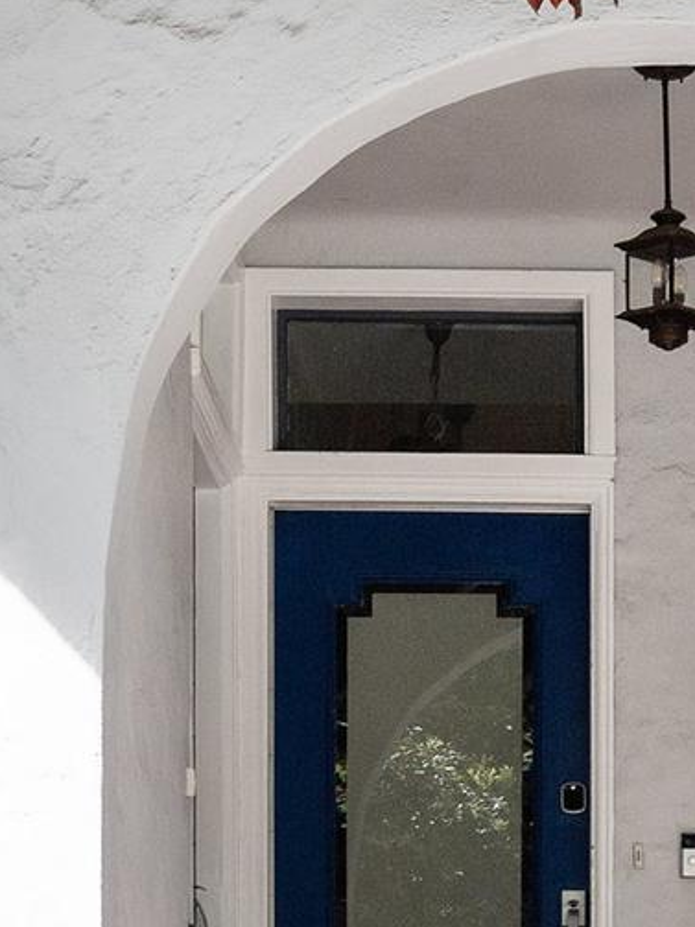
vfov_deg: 15.3
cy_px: 365
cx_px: 680
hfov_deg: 11.4
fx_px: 3455
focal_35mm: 129
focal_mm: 30
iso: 400
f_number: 9
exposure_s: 1/250
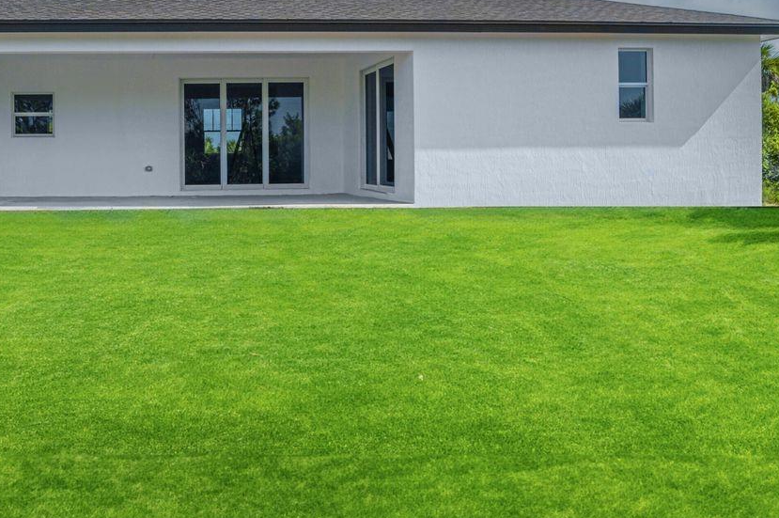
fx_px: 562
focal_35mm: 26
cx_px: 159
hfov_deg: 63.6
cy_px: 55
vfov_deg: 45.1
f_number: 8
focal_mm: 14
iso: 320
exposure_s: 1/1000
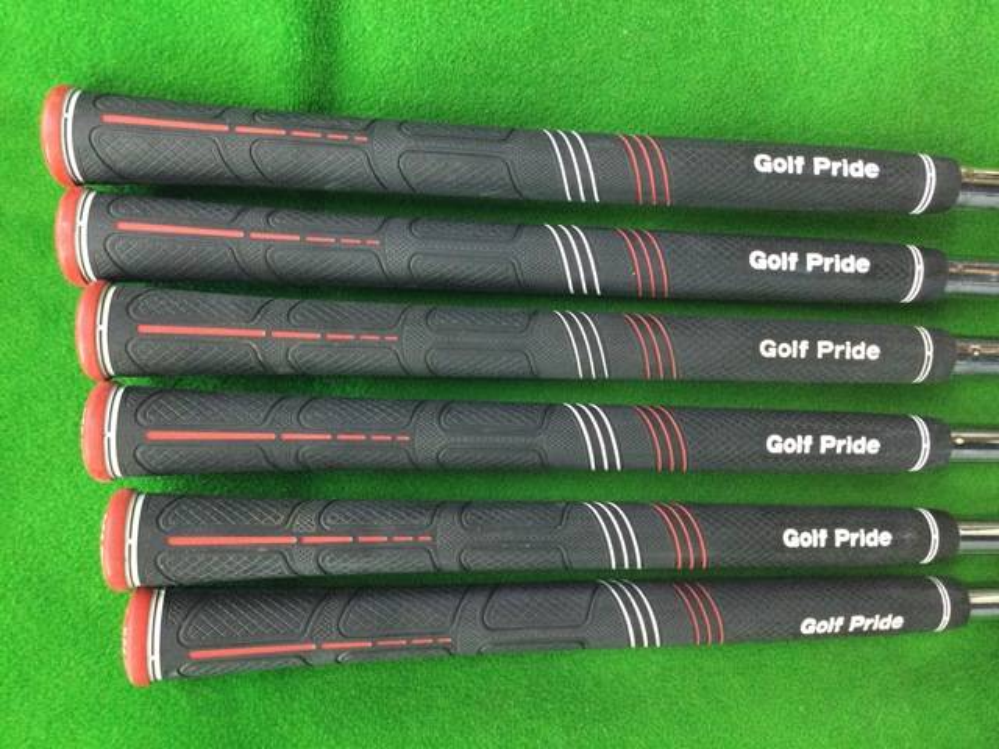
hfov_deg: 58.4
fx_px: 895
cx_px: 500
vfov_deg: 45.4
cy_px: 374
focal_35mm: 31
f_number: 2.4
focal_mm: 3.3
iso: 200
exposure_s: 1/15
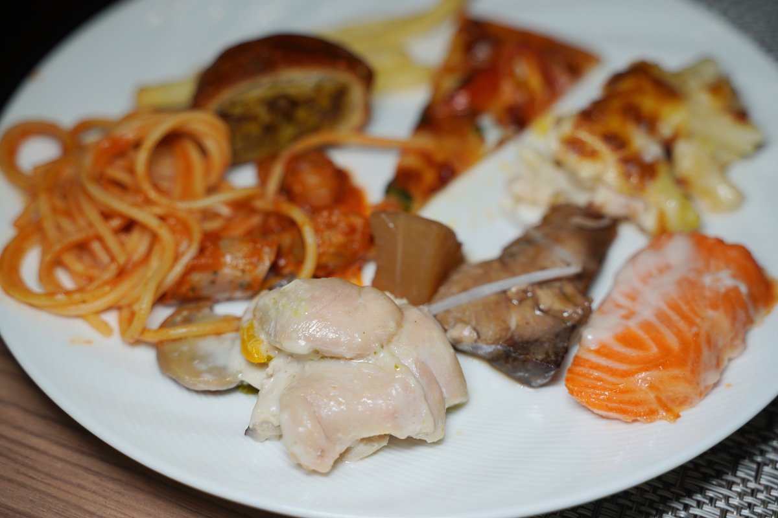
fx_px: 1167
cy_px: 259
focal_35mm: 54
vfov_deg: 25.1
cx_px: 389
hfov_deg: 36.9
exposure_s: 1/60
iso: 100
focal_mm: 54
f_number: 4
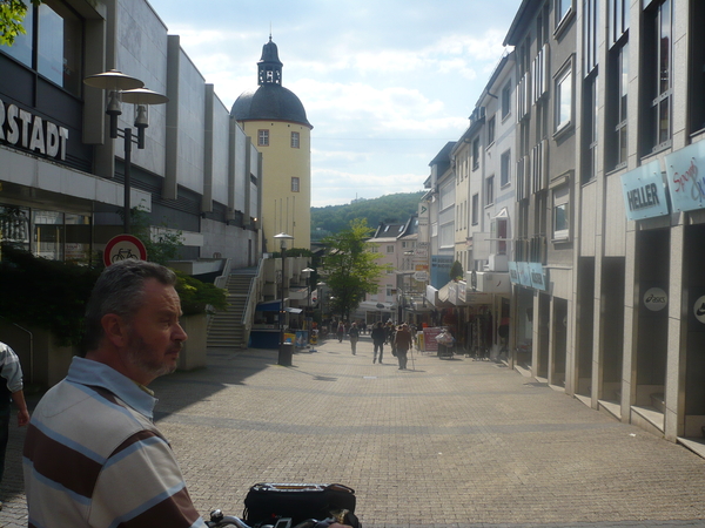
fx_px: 713
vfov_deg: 40.7
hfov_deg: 52.6
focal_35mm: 35
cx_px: 352
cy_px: 264
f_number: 8
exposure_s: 1/250
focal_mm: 5.8
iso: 100
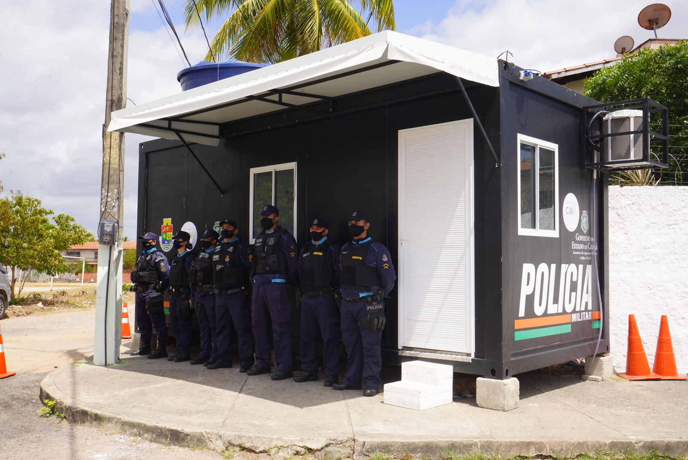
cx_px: 344
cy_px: 230
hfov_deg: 54.4
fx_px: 669
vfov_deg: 37.9
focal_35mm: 35
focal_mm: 35
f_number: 18
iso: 400
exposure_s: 1/160
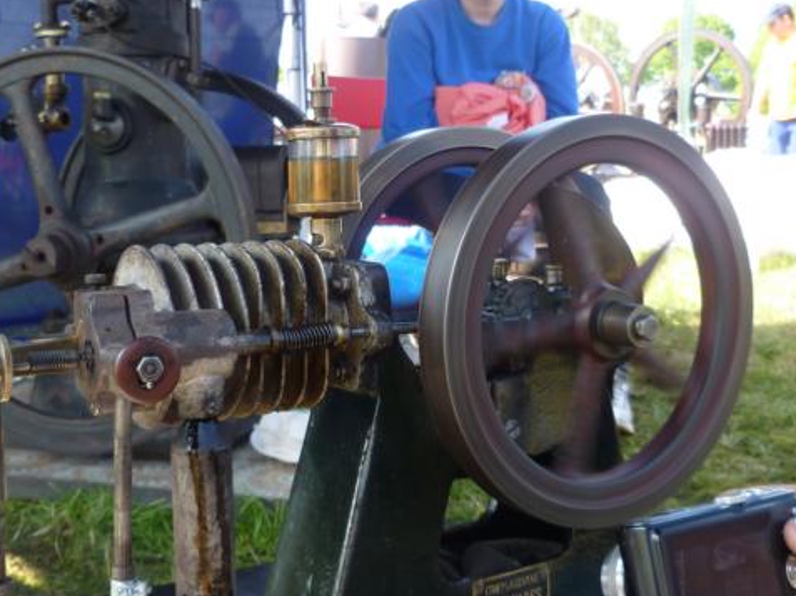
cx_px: 385
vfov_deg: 30.8
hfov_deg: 40.5
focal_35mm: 47
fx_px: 1080
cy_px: 275
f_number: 2.8
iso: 80
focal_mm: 5
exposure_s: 1/125
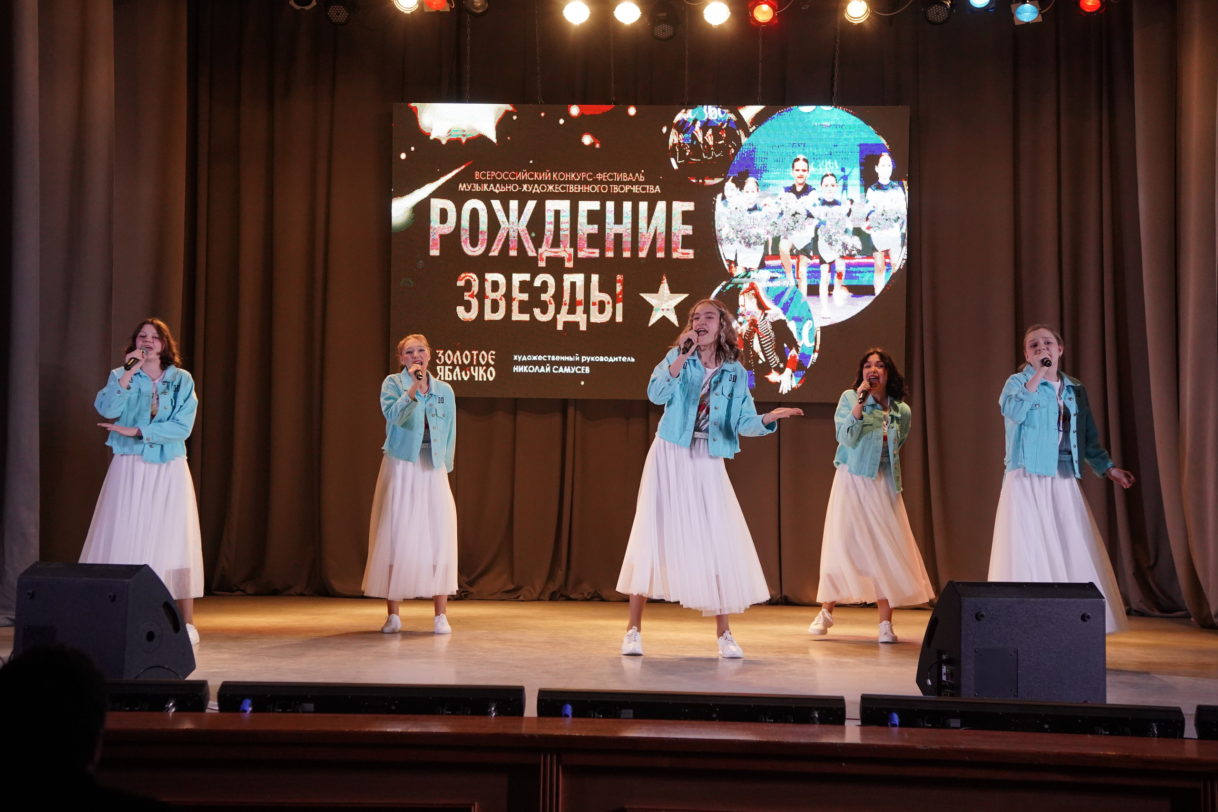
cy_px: 406
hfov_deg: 34.5
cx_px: 609
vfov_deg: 23.4
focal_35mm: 58
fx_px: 1962
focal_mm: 58
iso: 3200
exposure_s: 1/500
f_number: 4.5
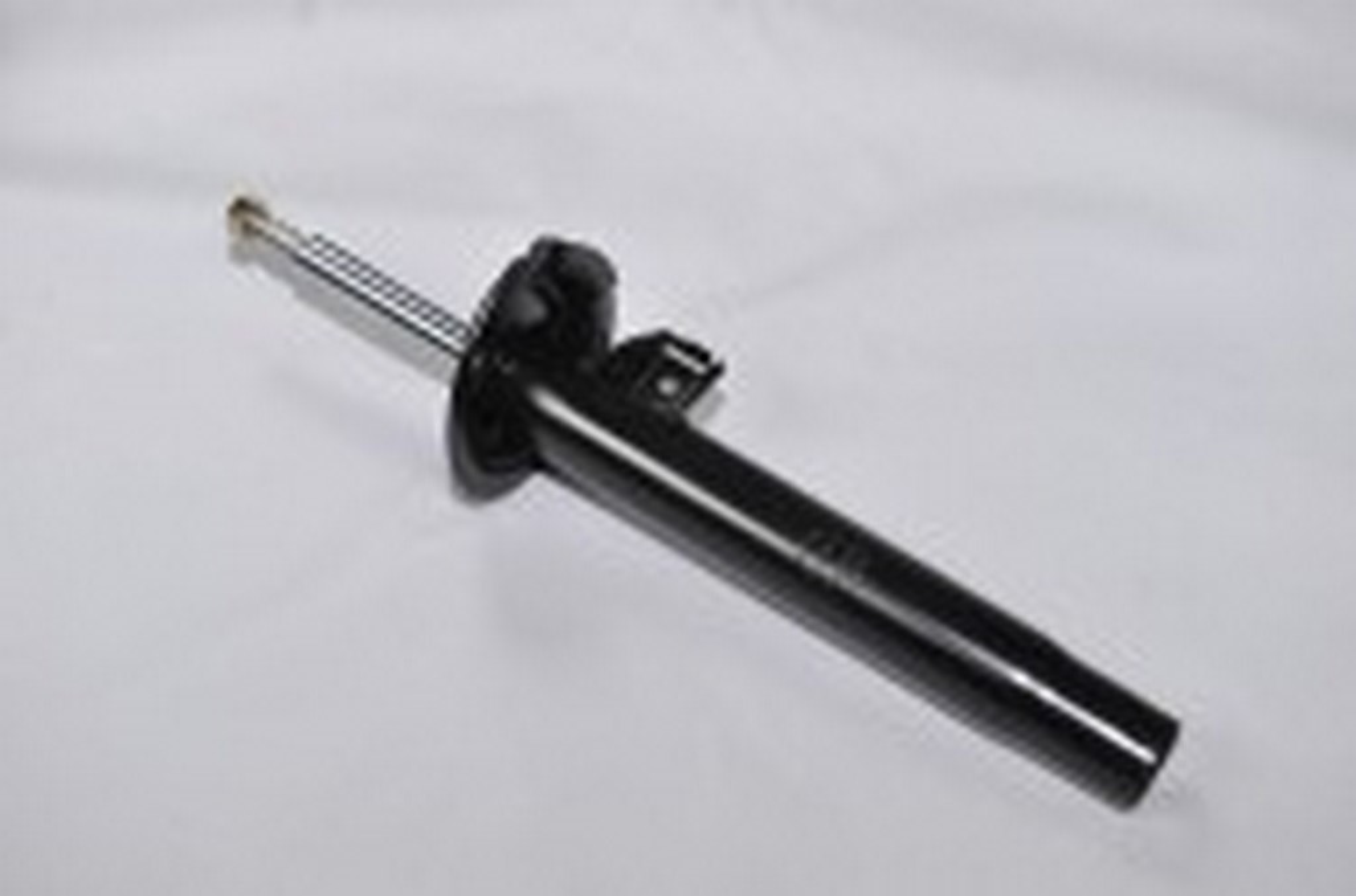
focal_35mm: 58
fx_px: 2179
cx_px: 678
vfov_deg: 23.2
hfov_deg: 34.6
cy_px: 448
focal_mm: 58
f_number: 5.6
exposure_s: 1/60
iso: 200
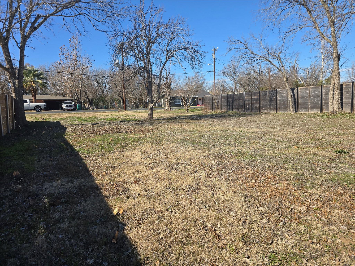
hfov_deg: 73.9
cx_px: 178
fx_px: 236
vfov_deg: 58.9
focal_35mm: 23
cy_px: 133
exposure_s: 1/641
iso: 12
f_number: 1.7
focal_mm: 6.3
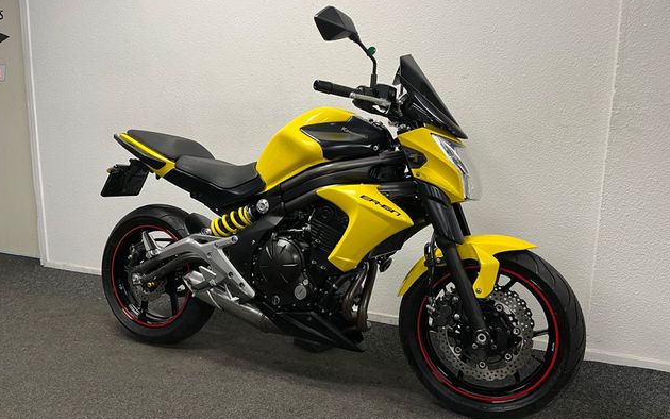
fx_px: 511
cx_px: 336
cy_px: 229
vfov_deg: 44.5
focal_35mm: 28
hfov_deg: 66.5
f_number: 1.6
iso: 80
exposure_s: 1/50
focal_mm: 5.1
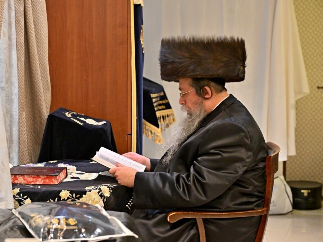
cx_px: 150
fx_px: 718
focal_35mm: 77
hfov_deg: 25.3
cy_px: 121
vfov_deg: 19.1
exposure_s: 1/125
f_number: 4
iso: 2000
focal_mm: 71
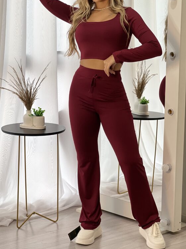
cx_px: 100
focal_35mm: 96
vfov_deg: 20.4
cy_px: 105
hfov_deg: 15.4
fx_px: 688
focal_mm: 9
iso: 64
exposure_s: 1/120
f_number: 2.8
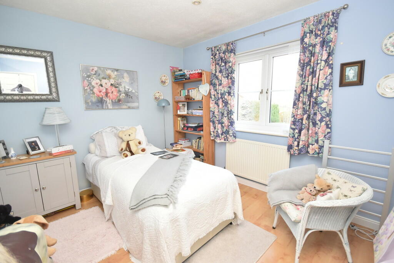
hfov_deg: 95.0
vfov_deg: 72.1
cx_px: 197
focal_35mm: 16
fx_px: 181
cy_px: 132
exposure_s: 1/125
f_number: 4.2
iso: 1000
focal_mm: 11
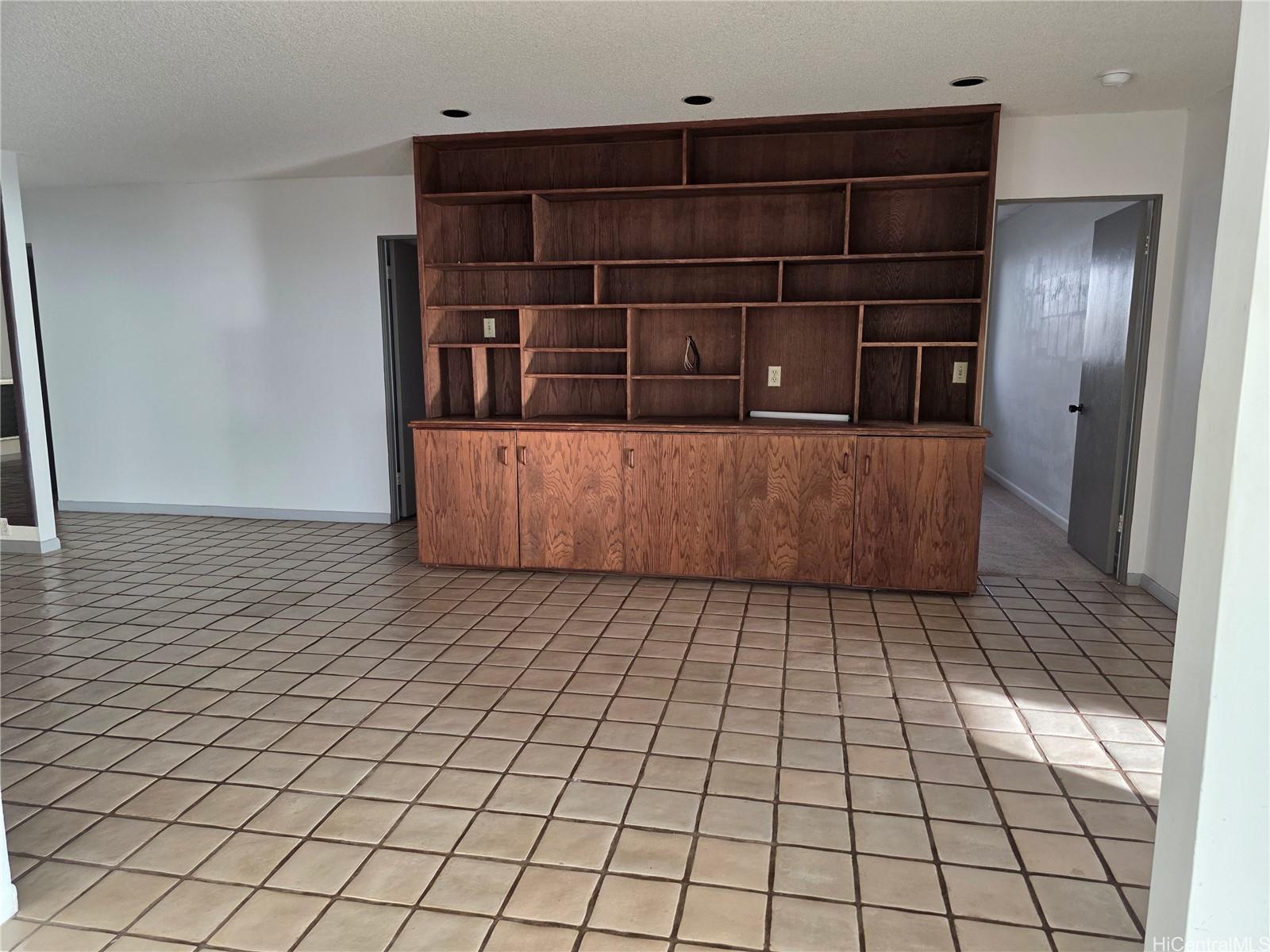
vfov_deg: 58.9
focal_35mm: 23
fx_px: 844
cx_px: 635
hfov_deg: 73.9
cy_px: 476
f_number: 1.7
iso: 125
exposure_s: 1/180
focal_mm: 6.3
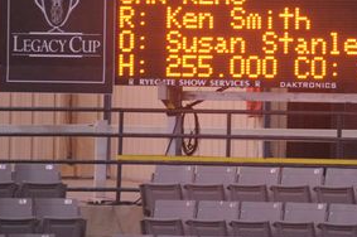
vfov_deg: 3.0
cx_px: 264
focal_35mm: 452
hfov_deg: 4.6
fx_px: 4477
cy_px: 35
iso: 5000
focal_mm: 200
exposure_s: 1/400
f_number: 2.8
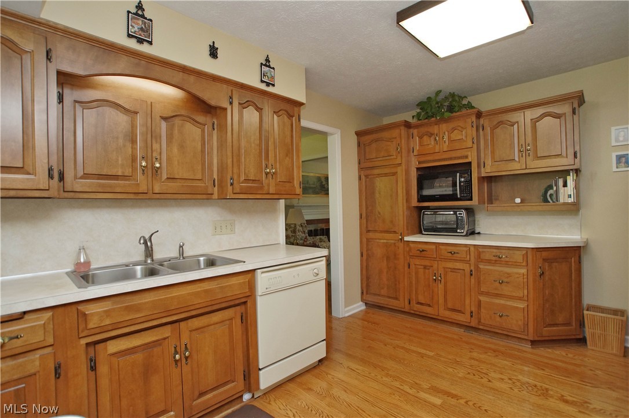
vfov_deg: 72.0
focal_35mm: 16
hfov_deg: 95.0
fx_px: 288
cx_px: 314
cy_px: 209
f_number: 4.5
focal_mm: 11
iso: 800
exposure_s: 1/160
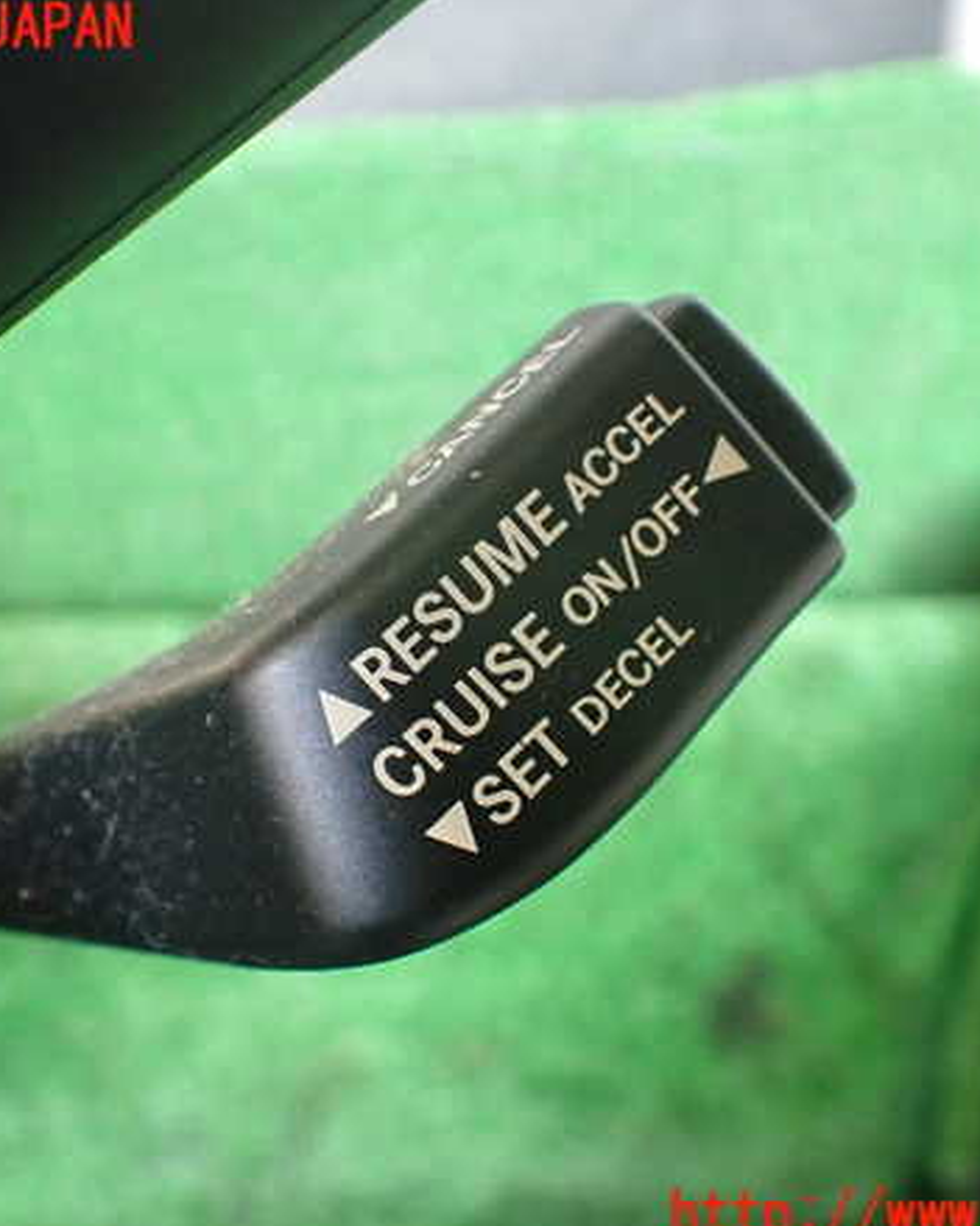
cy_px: 623
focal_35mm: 40
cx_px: 463
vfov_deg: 45.8
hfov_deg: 37.3
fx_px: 1451
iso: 500
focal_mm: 5.4
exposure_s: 1/125
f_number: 2.3
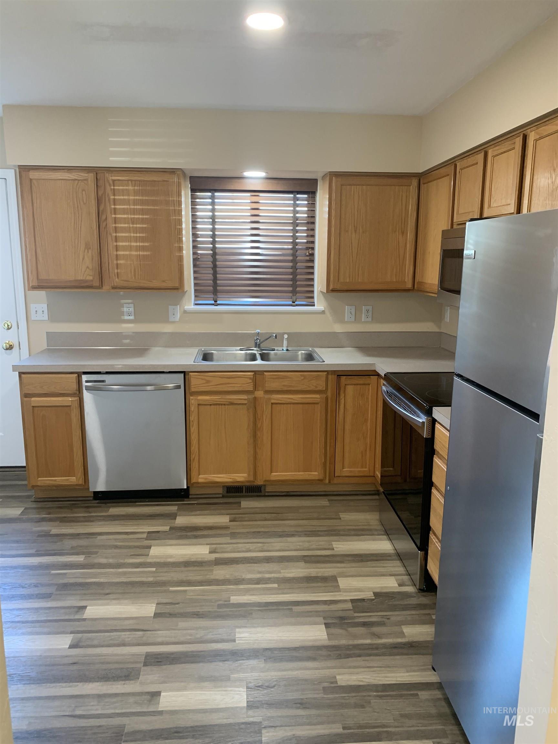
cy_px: 372
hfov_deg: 53.1
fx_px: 559
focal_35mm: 26
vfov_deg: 67.3
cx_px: 279
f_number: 1.8
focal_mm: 4.25
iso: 160
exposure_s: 1/60
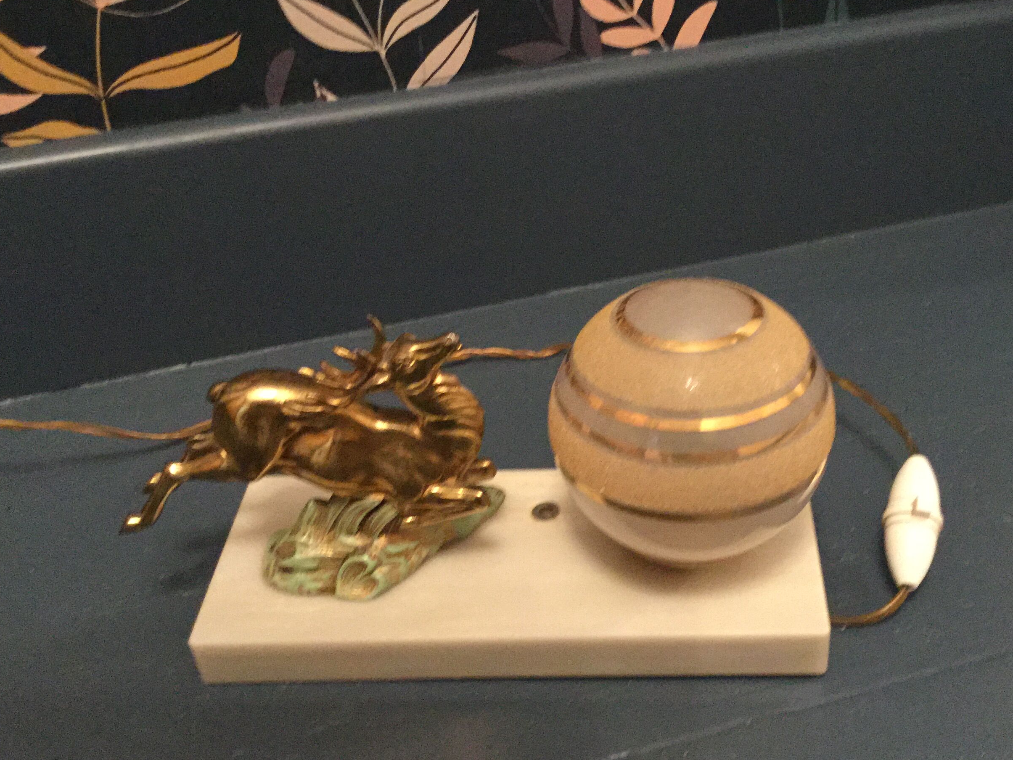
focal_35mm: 42
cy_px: 435
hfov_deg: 44.6
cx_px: 593
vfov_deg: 34.3
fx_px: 1229
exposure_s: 1/17
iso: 320
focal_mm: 3.3
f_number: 2.4
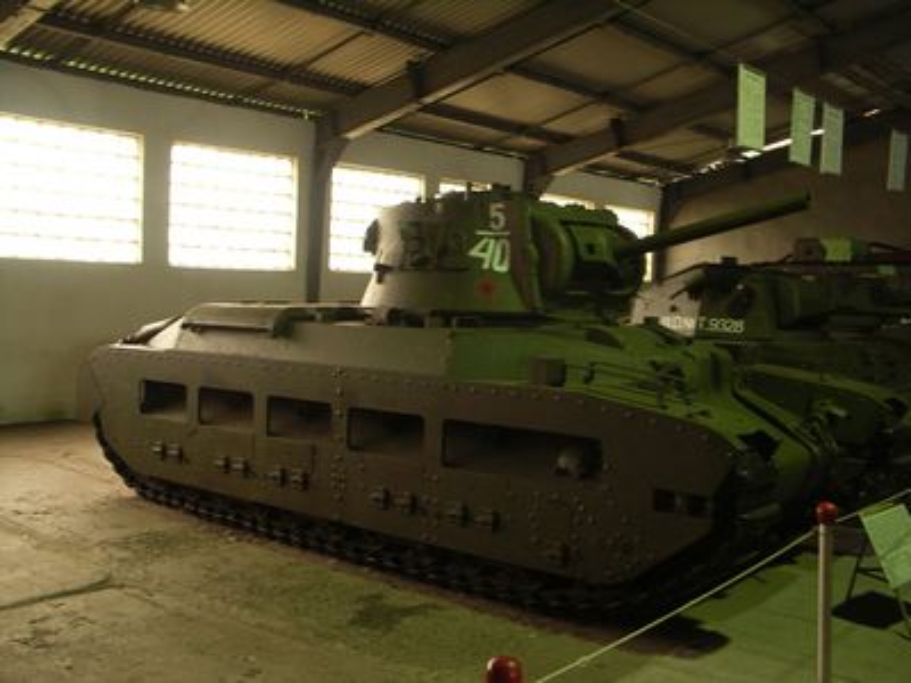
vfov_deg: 39.7
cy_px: 342
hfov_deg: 51.4
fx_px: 947
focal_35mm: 36
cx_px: 456
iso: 160
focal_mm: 9.3
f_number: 2.8
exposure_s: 1/5
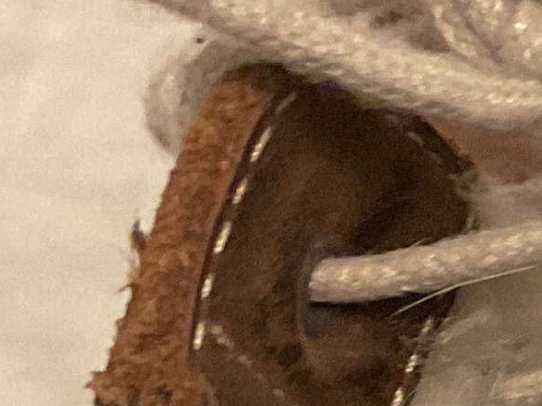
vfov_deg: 7.4
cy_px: 417
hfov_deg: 9.1
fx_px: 3116
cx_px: 1228
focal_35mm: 199
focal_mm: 3
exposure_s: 1/33
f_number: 1.8
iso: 200
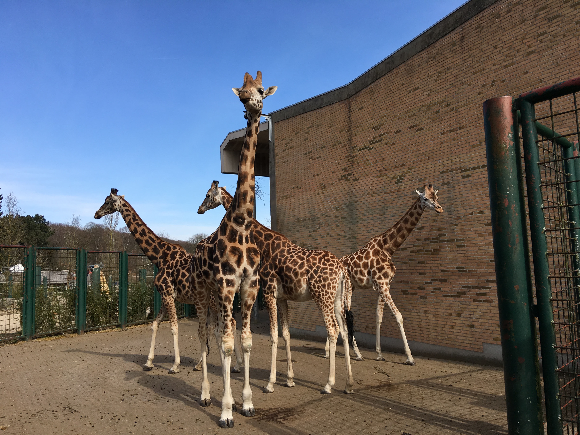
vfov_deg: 48.2
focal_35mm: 29
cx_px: 290
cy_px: 218
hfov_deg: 61.7
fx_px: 486
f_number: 2.2
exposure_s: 1/1241
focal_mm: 4.15
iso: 25
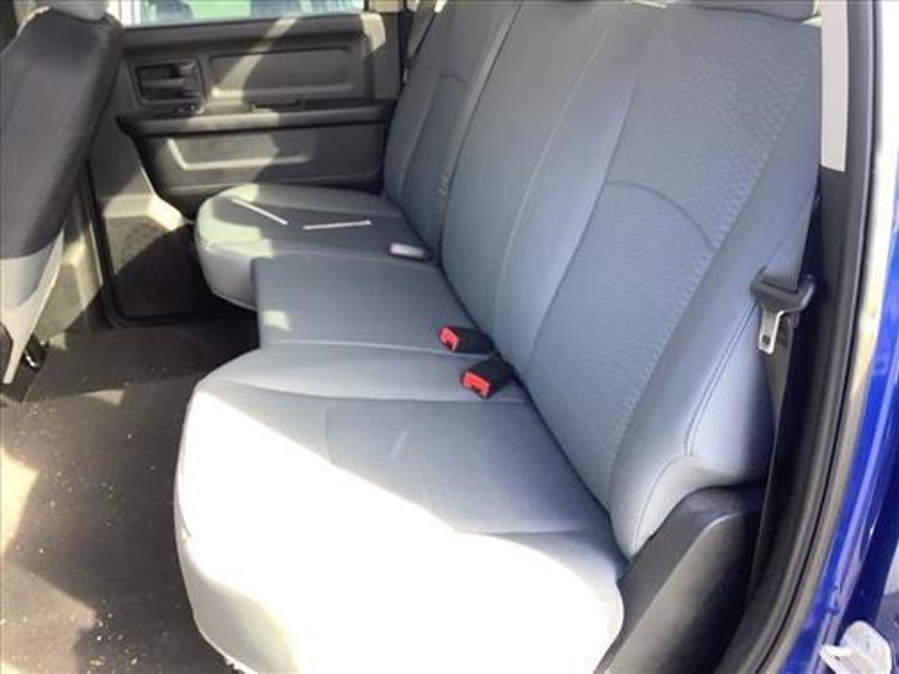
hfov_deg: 58.4
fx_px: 805
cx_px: 450
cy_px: 337
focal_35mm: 31
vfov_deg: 45.4
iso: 50
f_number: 2.4
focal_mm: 3.3
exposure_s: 1/50
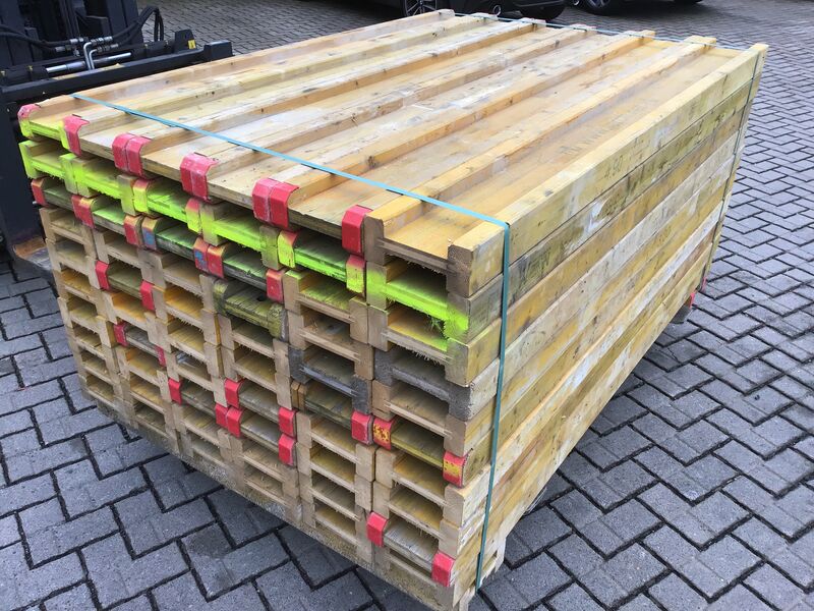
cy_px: 306
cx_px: 407
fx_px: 729
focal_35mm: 31
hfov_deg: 58.4
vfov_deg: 45.4
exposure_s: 1/100
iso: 40
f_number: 2.4
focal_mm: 3.3
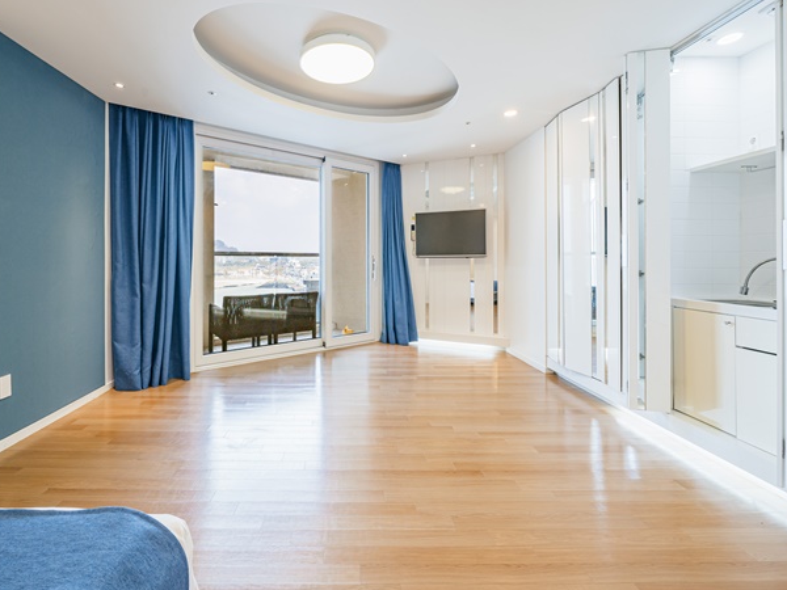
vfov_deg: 81.7
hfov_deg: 97.2
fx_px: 341
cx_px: 327
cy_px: 302
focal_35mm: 15
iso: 400
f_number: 10
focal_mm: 13
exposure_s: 1/13
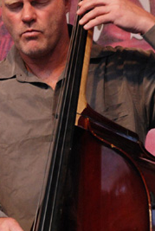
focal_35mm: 278
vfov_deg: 7.4
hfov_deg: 5.0
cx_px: 42
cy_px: 105
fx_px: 1788
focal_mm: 90
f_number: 5.6
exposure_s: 1/60
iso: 1000
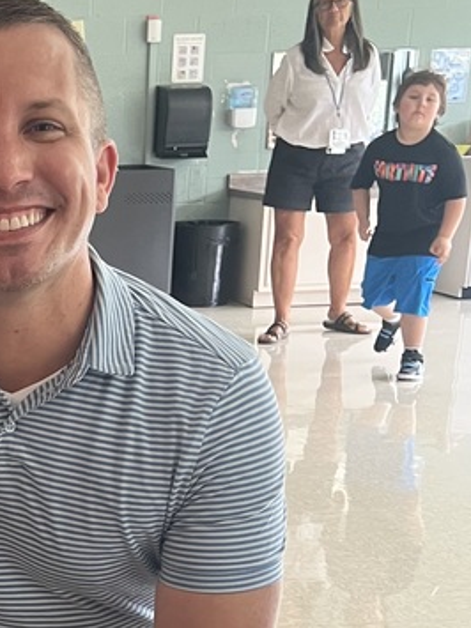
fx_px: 1361
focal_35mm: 75
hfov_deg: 18.2
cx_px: -152
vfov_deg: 25.2
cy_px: 561
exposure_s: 1/60
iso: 200
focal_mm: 5.7
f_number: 1.5
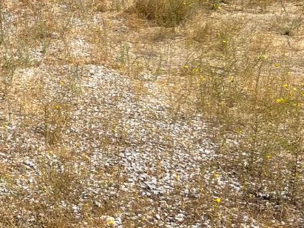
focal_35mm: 95
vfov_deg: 15.5
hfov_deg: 19.0
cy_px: 63
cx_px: -101
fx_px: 834
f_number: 1.5
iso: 50
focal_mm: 5.7
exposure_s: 1/5319
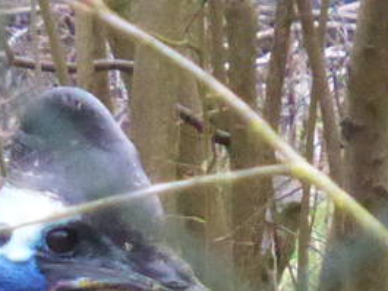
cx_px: -441
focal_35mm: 1425
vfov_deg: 1.0
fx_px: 15980
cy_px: 620
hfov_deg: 1.4
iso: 1600
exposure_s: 1/200
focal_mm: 38.2
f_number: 5.6
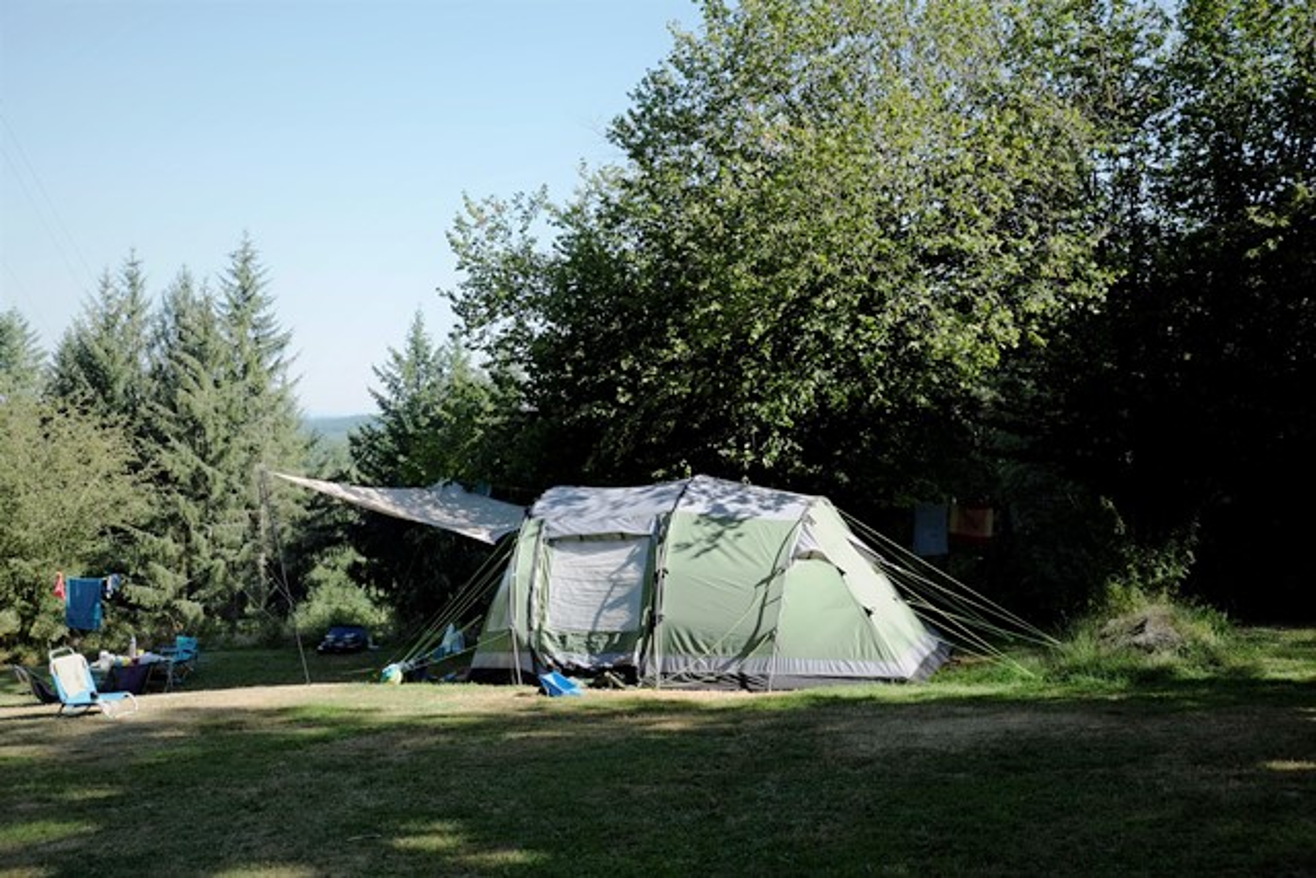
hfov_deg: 53.1
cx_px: 658
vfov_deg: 36.9
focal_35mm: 36
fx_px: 1316
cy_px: 439
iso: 800
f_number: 4.5
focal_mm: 24.3
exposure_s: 1/1600
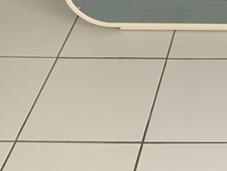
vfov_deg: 14.9
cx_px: 326
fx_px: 630
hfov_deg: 18.4
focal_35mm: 96
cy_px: -29
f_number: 1.8
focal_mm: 3
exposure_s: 1/60
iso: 250
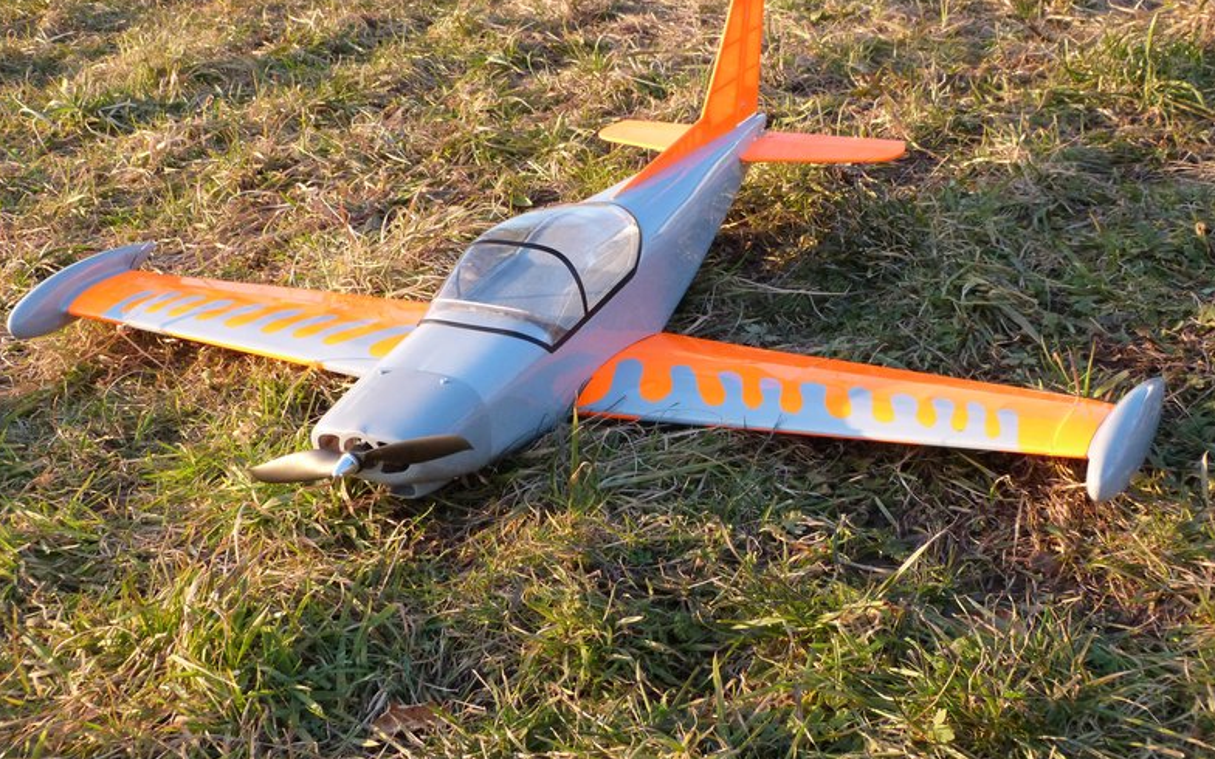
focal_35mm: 53
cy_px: 335
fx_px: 1755
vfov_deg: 24.4
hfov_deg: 38.2
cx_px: 603
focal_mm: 8.7
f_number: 3.2
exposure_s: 1/400
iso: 400
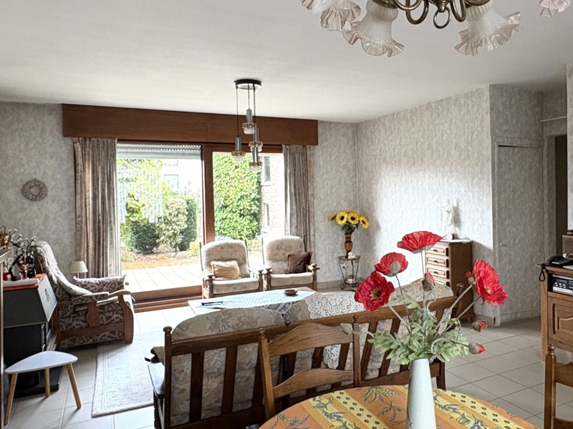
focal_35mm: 28
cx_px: 361
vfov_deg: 49.7
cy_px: 200
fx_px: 463
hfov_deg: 62.5
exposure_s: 1/60
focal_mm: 2.22
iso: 250
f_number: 2.2
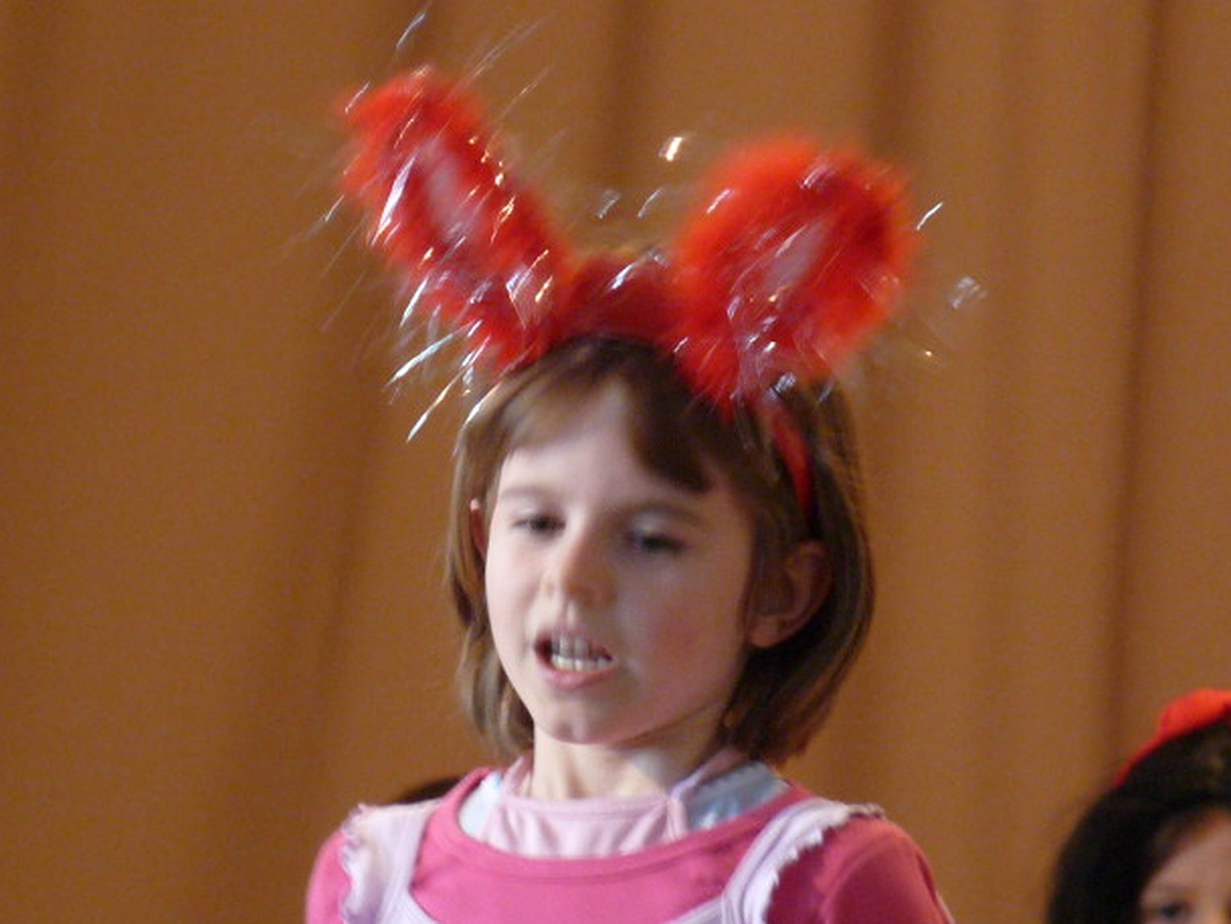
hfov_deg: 3.1
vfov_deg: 2.3
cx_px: 619
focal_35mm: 636
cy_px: 465
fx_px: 22622
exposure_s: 1/8
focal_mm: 60.5
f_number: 3.7
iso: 400
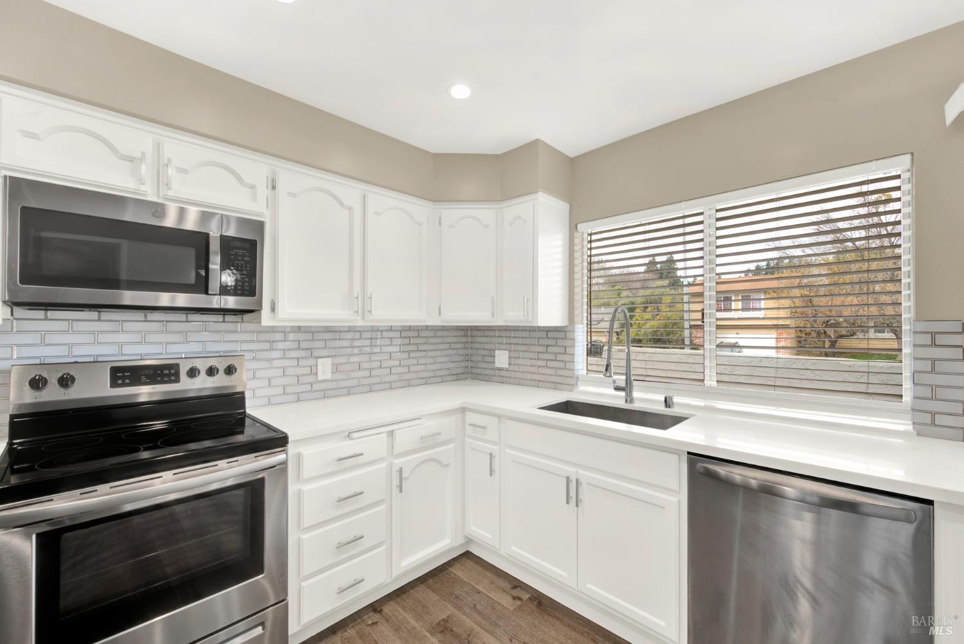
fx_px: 375
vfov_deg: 81.3
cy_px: 322
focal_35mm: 14
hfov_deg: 104.2
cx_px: 482
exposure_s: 1/8
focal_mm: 14
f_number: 14
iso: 100
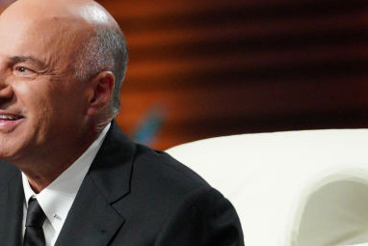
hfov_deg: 2.8
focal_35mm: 723
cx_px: -78
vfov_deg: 1.9
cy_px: 291
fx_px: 7393
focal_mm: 180
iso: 4000
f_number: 2.8
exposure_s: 1/160
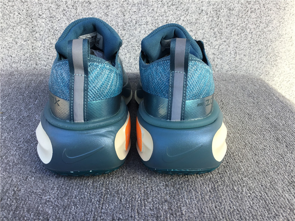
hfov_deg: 58.4
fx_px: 264
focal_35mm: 31
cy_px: 110
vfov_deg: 45.4
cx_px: 148
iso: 25
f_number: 2.4
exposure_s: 1/129
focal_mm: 3.3
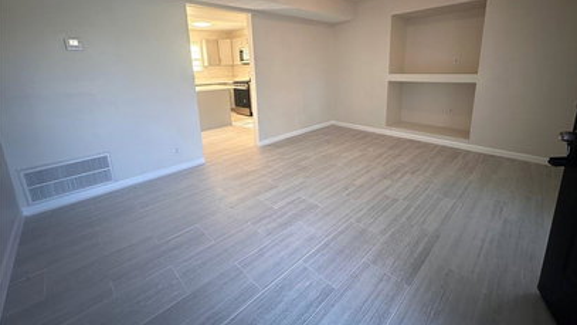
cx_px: 301
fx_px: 245
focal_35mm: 16
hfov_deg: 99.3
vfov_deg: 66.0
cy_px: 121
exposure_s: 1/120
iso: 200
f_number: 2.2
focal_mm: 2.22
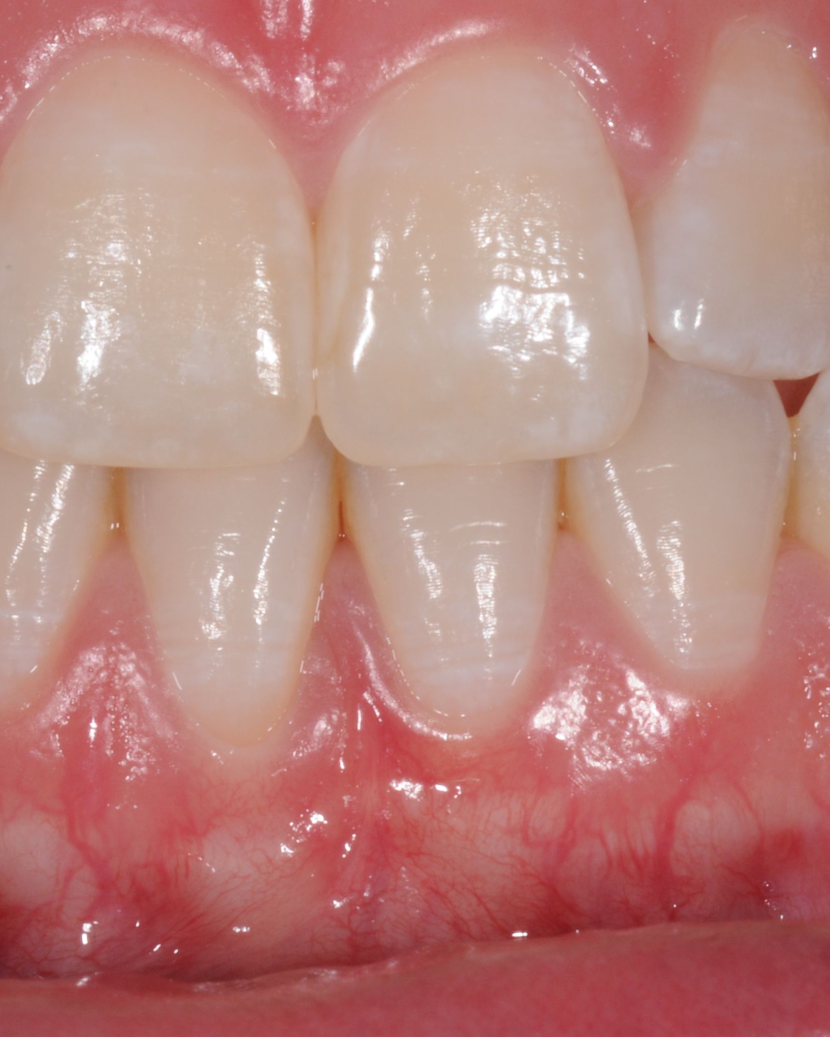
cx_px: 343
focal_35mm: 310
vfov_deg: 6.2
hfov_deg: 5.0
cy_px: 440
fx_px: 9517
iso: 200
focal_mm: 105
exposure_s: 1/60
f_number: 45
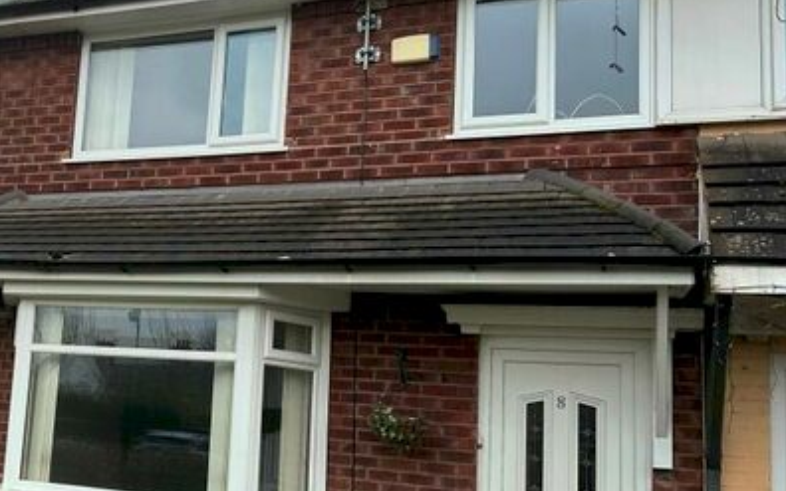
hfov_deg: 41.7
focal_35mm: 45
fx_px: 963
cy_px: 287
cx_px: 119
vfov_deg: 28.5
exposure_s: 1/680
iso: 80
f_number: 1.78
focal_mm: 6.86
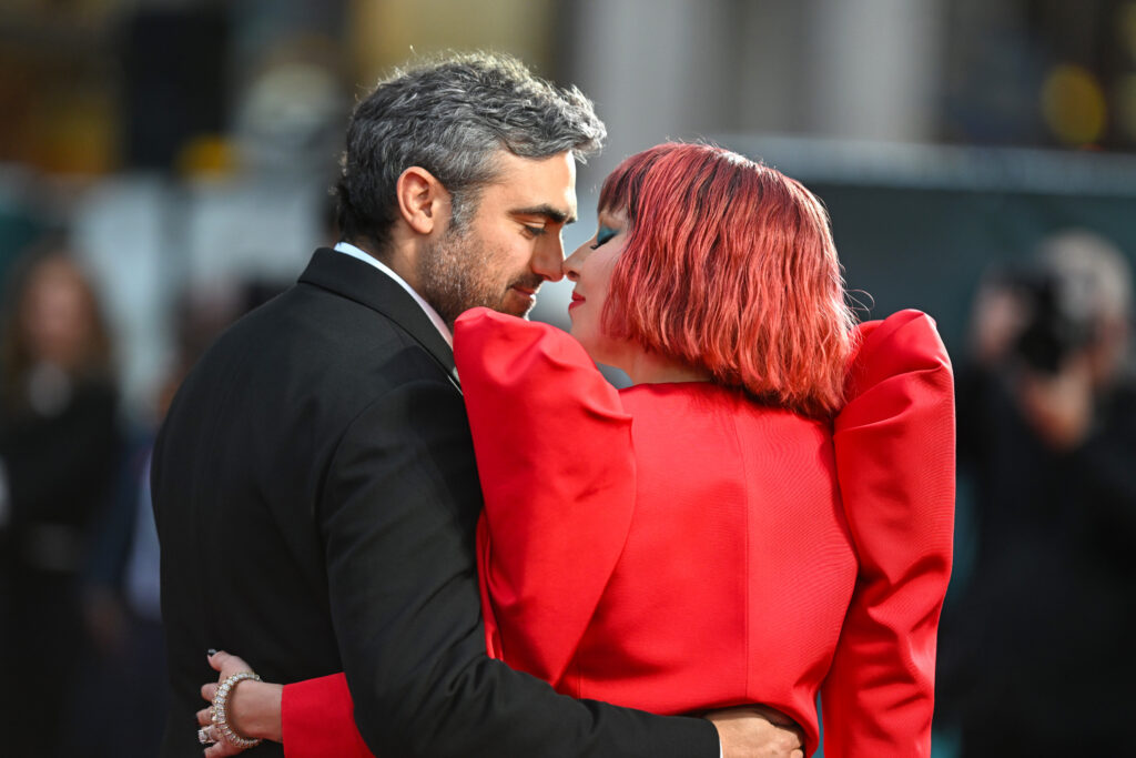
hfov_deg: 10.3
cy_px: 379
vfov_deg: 6.9
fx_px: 6312
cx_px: 568
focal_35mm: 200
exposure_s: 1/1000
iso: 1250
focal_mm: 200
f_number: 2
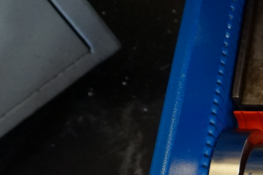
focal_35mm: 95
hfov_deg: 17.4
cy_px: 184
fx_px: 694
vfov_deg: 14.1
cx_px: 475
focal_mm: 16
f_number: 4
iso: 1600
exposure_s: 1/60
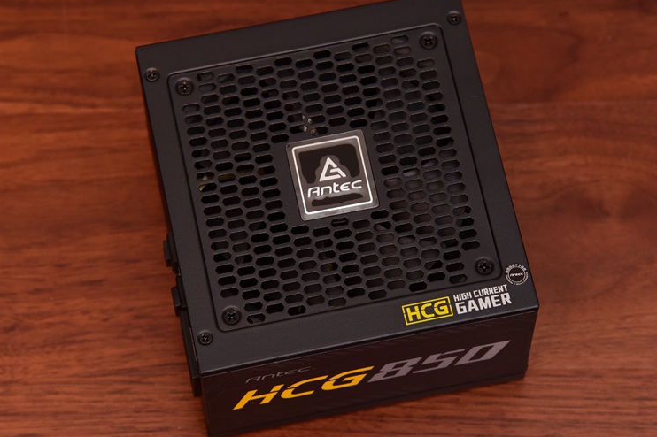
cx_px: 338
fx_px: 2645
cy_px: 219
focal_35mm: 145
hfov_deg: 14.2
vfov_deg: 9.5
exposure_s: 1/60
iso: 1600
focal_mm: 105
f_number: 5.6
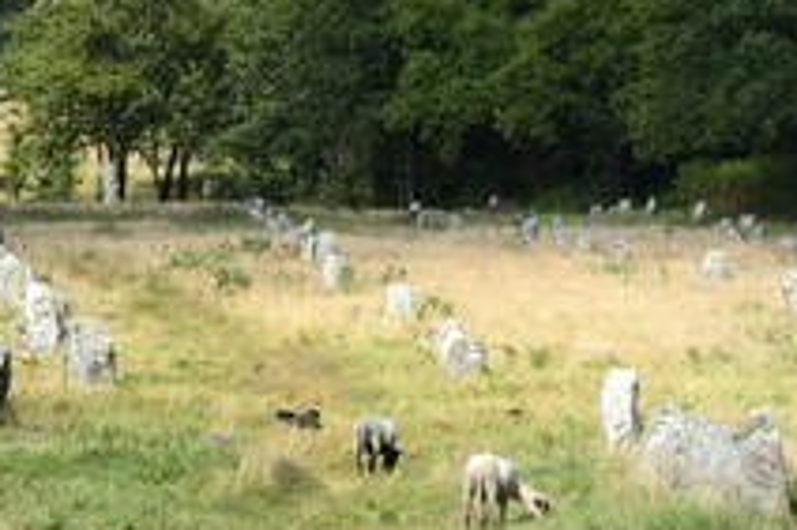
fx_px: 4601
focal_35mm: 208
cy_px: 199
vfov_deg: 6.6
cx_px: 56
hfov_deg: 9.8
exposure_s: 1/200
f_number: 11
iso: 200
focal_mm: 105
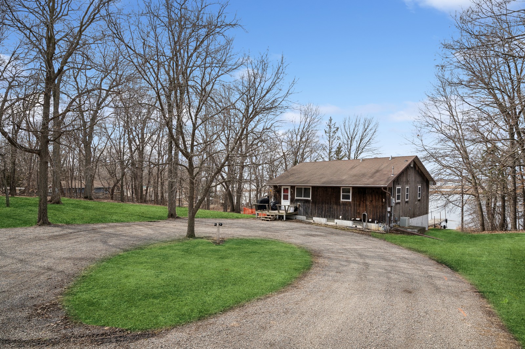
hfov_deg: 87.0
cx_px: 262
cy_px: 174
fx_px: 277
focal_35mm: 19
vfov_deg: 64.5
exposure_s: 1/500
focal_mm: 19
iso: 200
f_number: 8
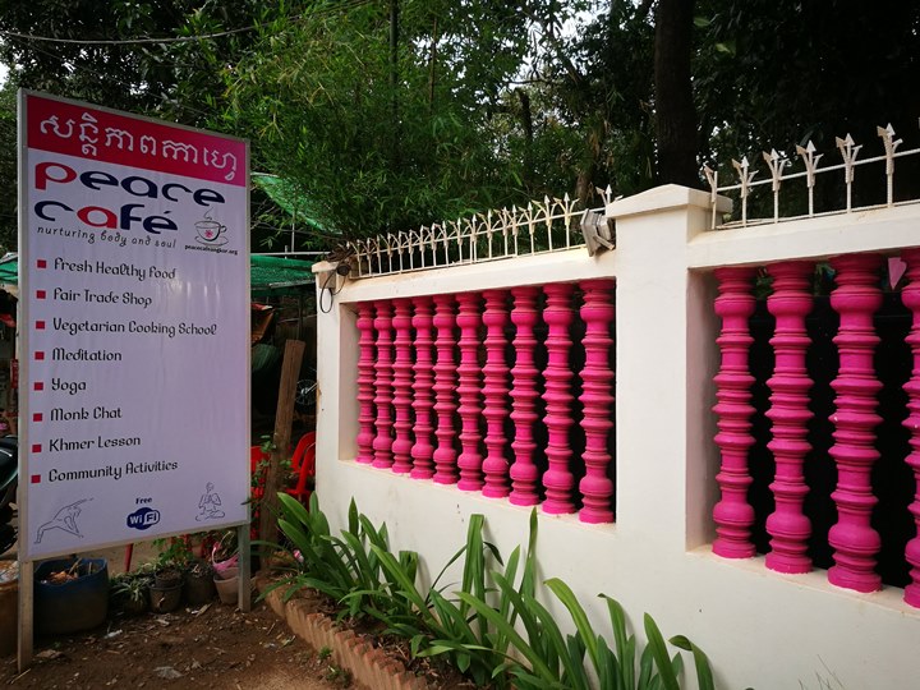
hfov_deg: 65.3
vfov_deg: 51.4
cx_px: 460
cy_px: 345
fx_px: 718
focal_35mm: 27
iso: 100
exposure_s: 1/100
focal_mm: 4.5
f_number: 2.2
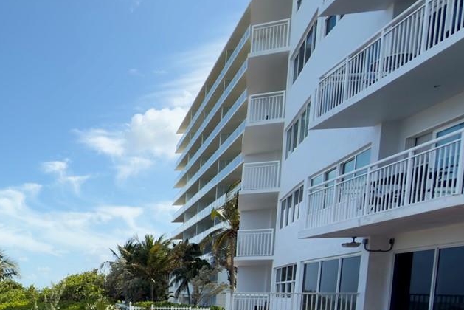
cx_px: -50
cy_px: 344
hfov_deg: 41.1
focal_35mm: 37
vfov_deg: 31.7
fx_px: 477
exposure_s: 1/560
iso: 16
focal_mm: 2.22
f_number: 2.2
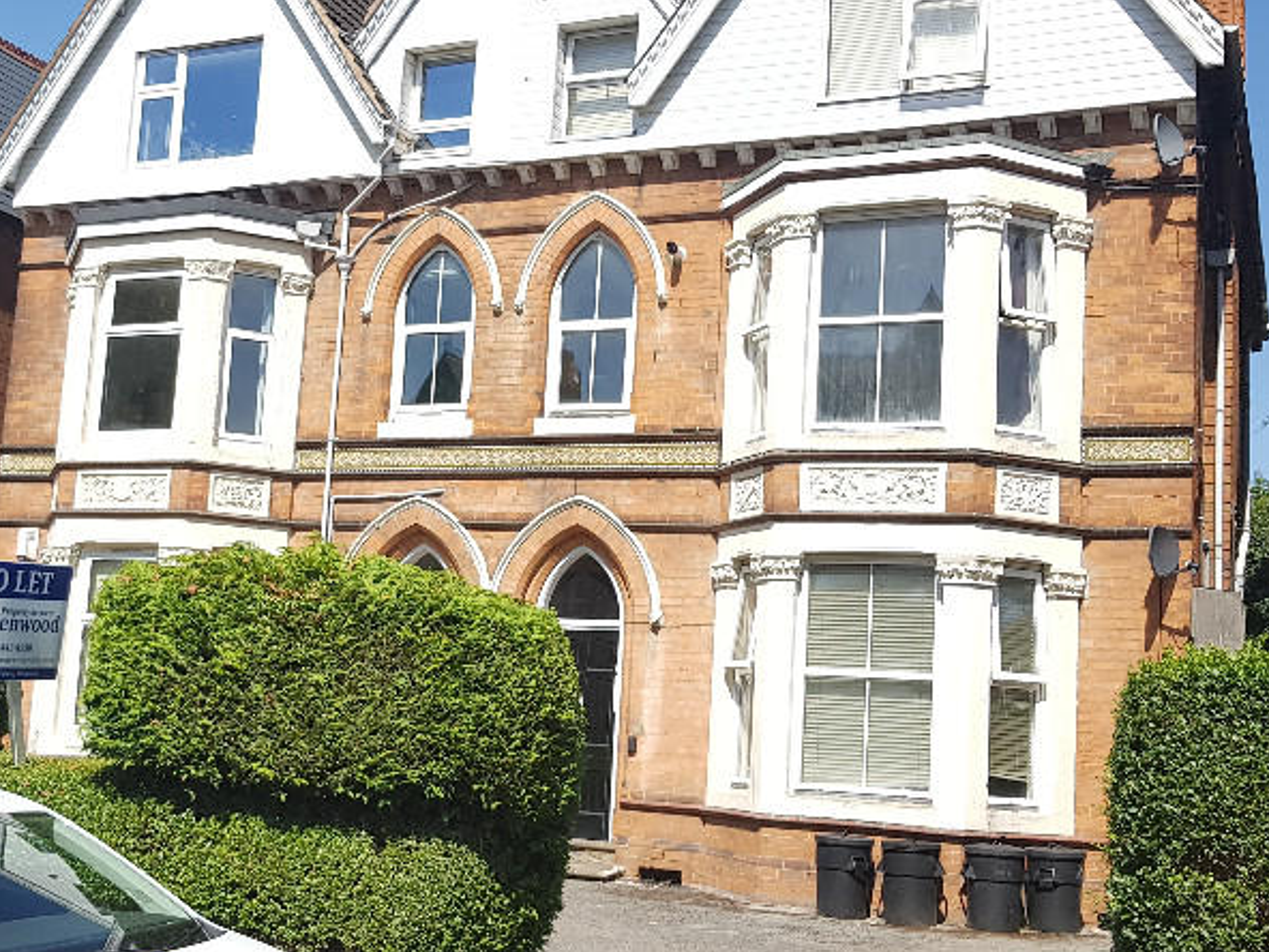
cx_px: 442
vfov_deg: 32.1
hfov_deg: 41.6
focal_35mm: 45
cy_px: 547
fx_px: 1650
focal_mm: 4.2
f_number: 1.7
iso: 40
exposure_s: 1/1708
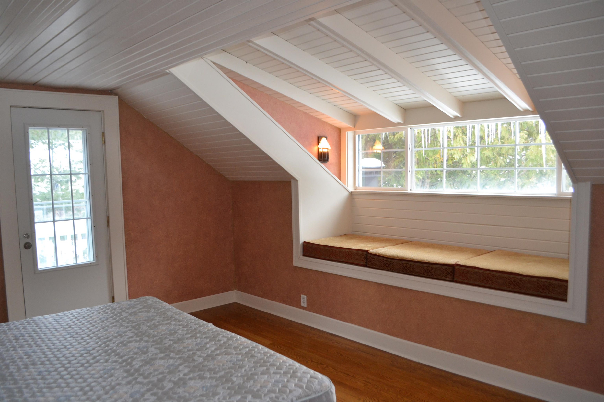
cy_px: 201
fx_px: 453
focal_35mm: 27
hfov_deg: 67.4
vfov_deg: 47.9
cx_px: 302
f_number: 3.5
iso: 900
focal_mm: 18
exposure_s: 1/60
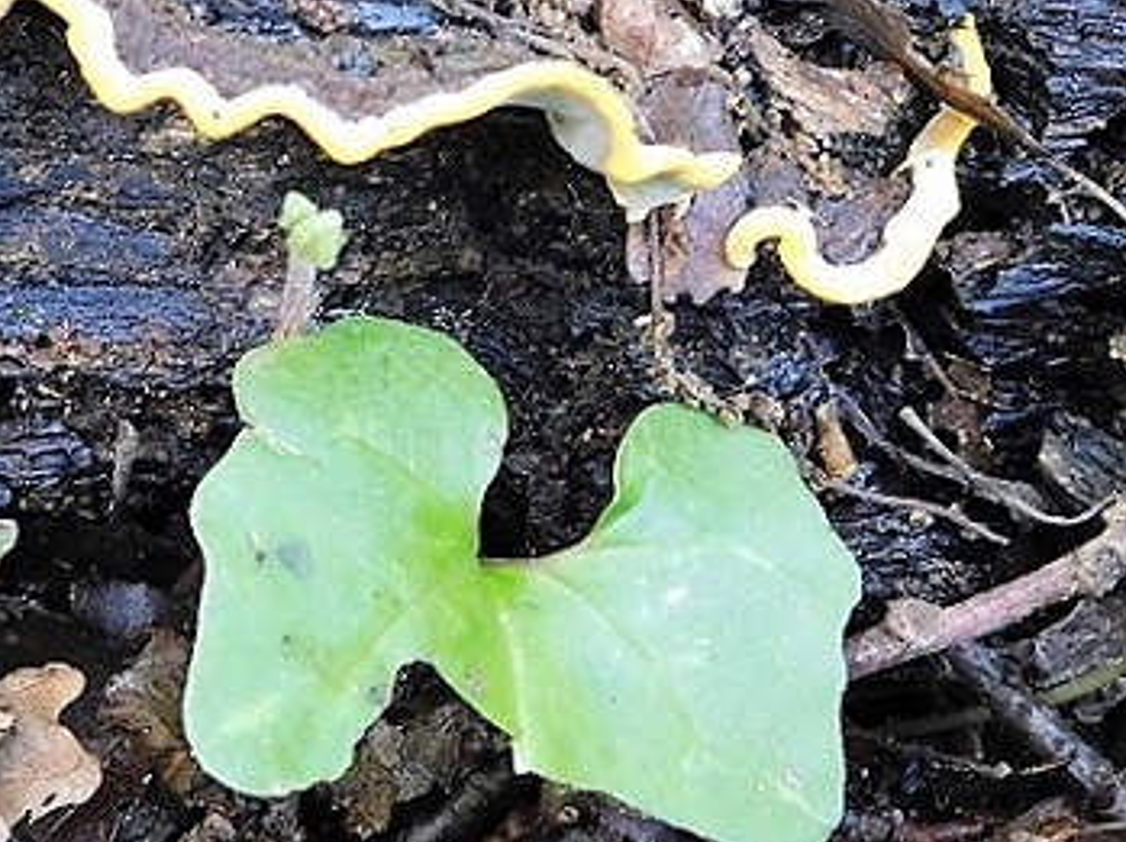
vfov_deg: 15.5
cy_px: 234
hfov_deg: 20.7
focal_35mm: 95
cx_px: 529
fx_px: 3087
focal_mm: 9
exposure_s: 1/8
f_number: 3.8
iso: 640
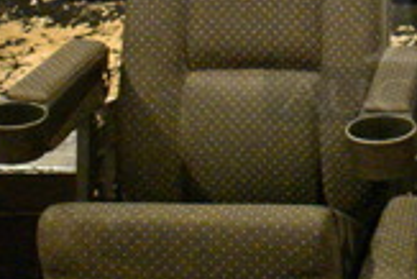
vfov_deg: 13.4
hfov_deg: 18.7
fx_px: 1171
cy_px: -13
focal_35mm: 101
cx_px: 550
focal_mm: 18
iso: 12800
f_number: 3.5
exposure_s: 1/20
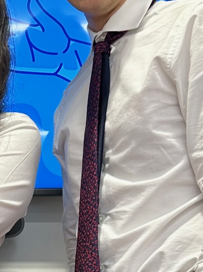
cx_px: -50
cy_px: 264
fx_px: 775
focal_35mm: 99
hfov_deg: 14.4
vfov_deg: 19.4
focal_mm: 6.86
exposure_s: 1/120
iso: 160
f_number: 1.78
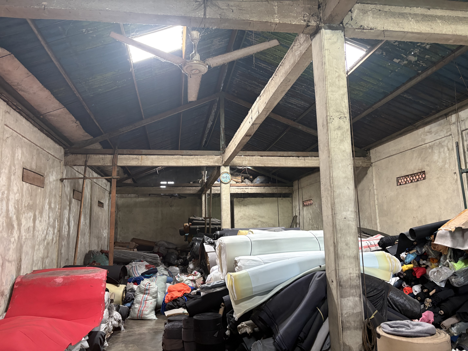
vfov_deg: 53.1
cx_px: 234
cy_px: 176
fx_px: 352
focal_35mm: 26
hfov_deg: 67.3
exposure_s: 1/60
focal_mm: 5.96
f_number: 1.6
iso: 250
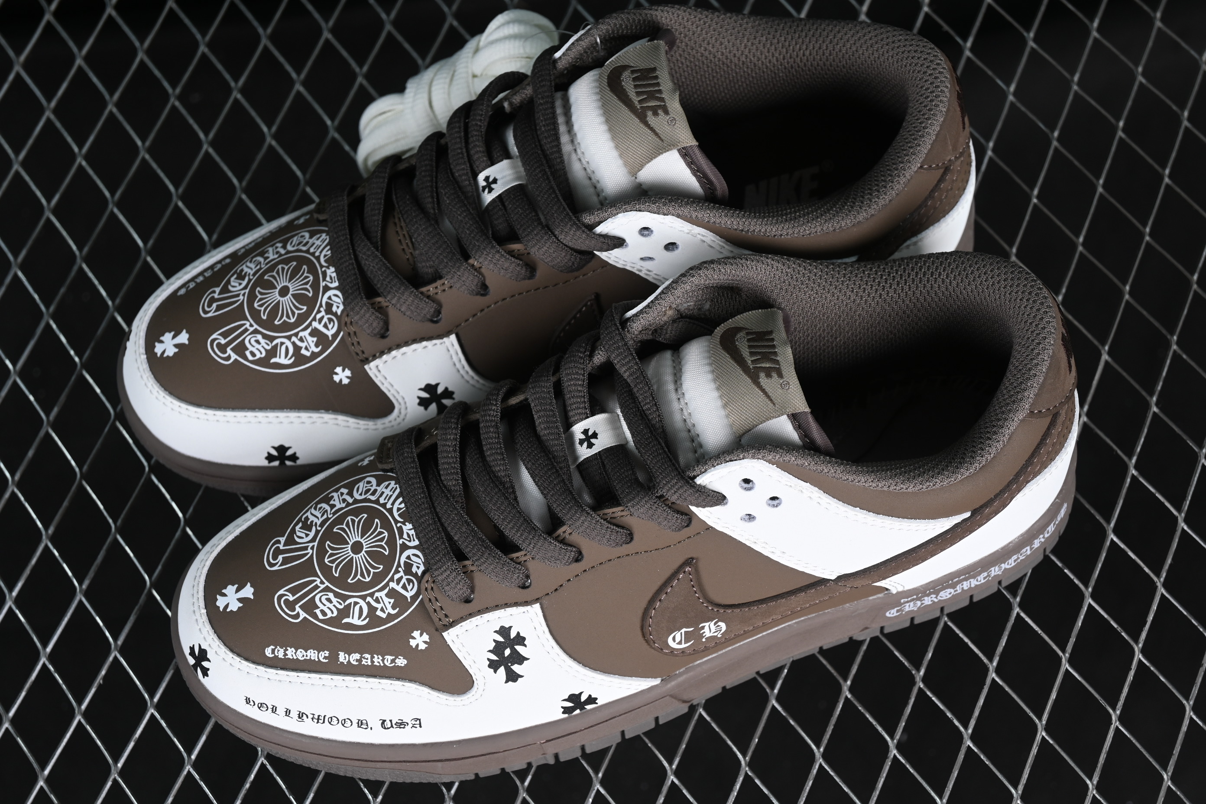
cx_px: 603
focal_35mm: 75
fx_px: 2512
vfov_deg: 18.2
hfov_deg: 27.0
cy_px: 402
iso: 160
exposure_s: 1/50
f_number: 6.3
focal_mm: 50
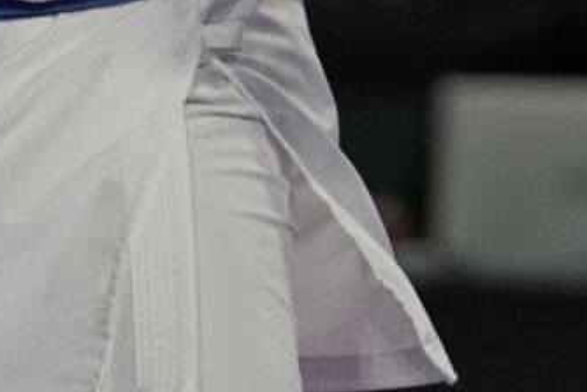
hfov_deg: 1.3
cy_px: -522
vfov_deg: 0.9
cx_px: 826
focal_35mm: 1617
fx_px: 26376
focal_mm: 200
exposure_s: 1/1000
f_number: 2.8
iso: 800
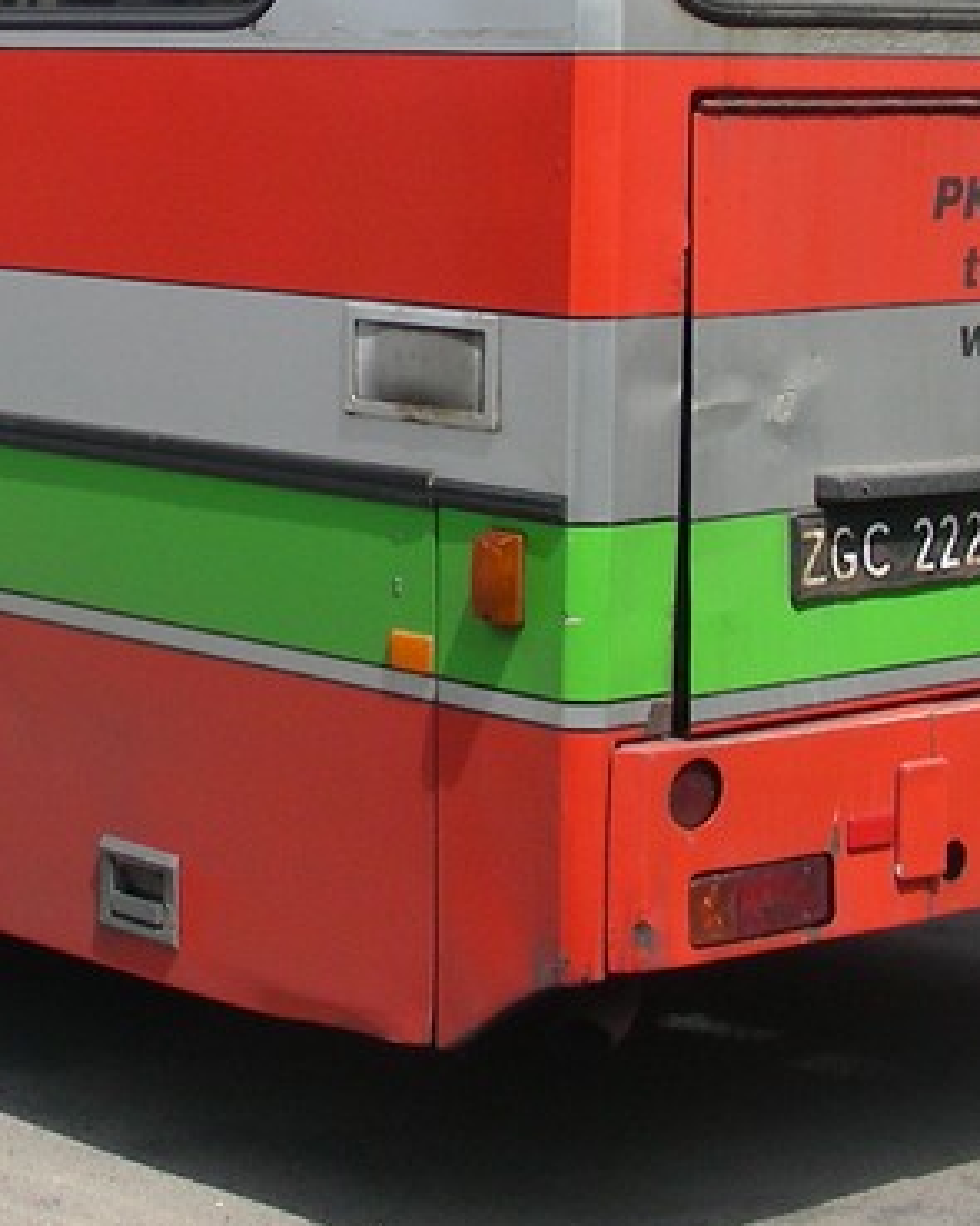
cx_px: 13
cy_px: 76
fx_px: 3736
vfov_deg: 18.3
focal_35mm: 103
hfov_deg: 14.7
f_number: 4
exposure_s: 1/596
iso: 50
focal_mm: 6.3
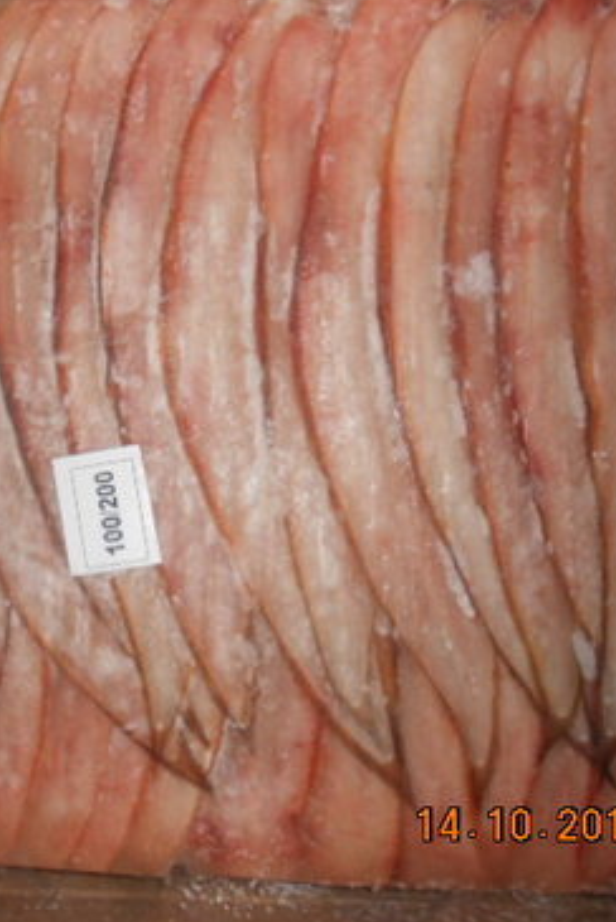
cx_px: 93
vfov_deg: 51.8
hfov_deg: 34.5
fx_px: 948
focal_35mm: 37
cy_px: 453
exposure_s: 1/25
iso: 200
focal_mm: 4.6
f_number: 11.5
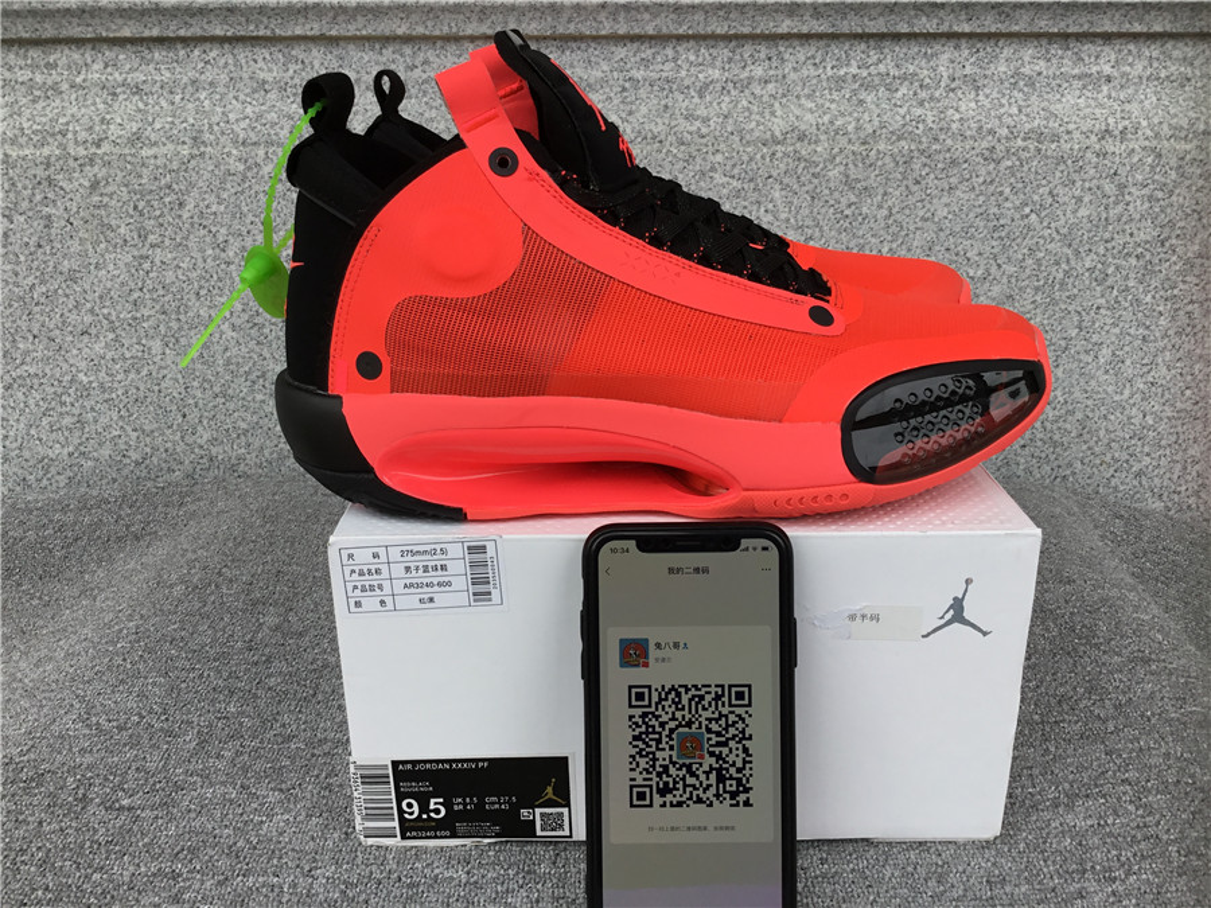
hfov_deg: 58.4
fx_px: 1084
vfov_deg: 45.4
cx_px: 606
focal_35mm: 31
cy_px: 454
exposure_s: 1/243
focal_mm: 3.3
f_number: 2.4
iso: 25
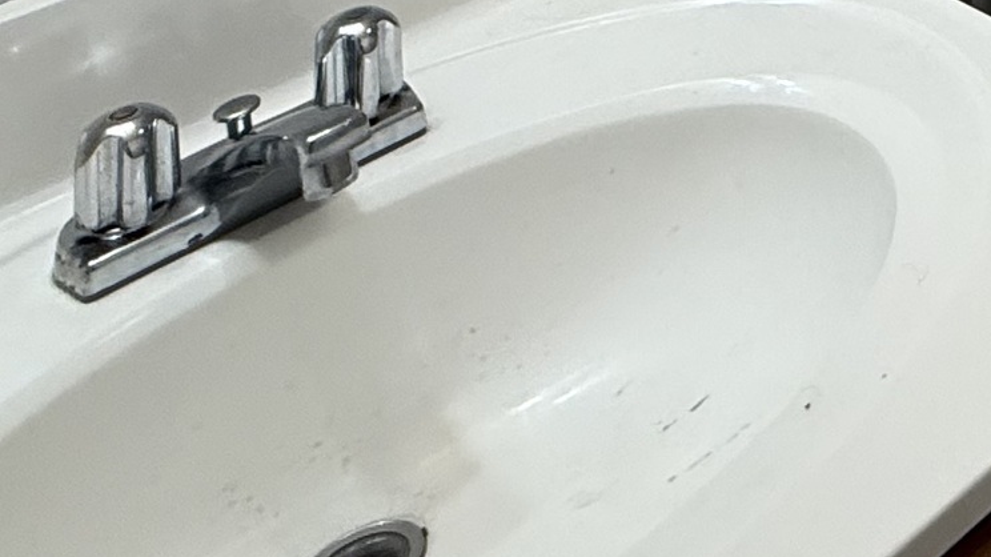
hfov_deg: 24.4
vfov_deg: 13.3
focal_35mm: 63
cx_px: 1556
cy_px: -833
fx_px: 1655
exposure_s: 1/120
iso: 125
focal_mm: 2.22
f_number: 2.2
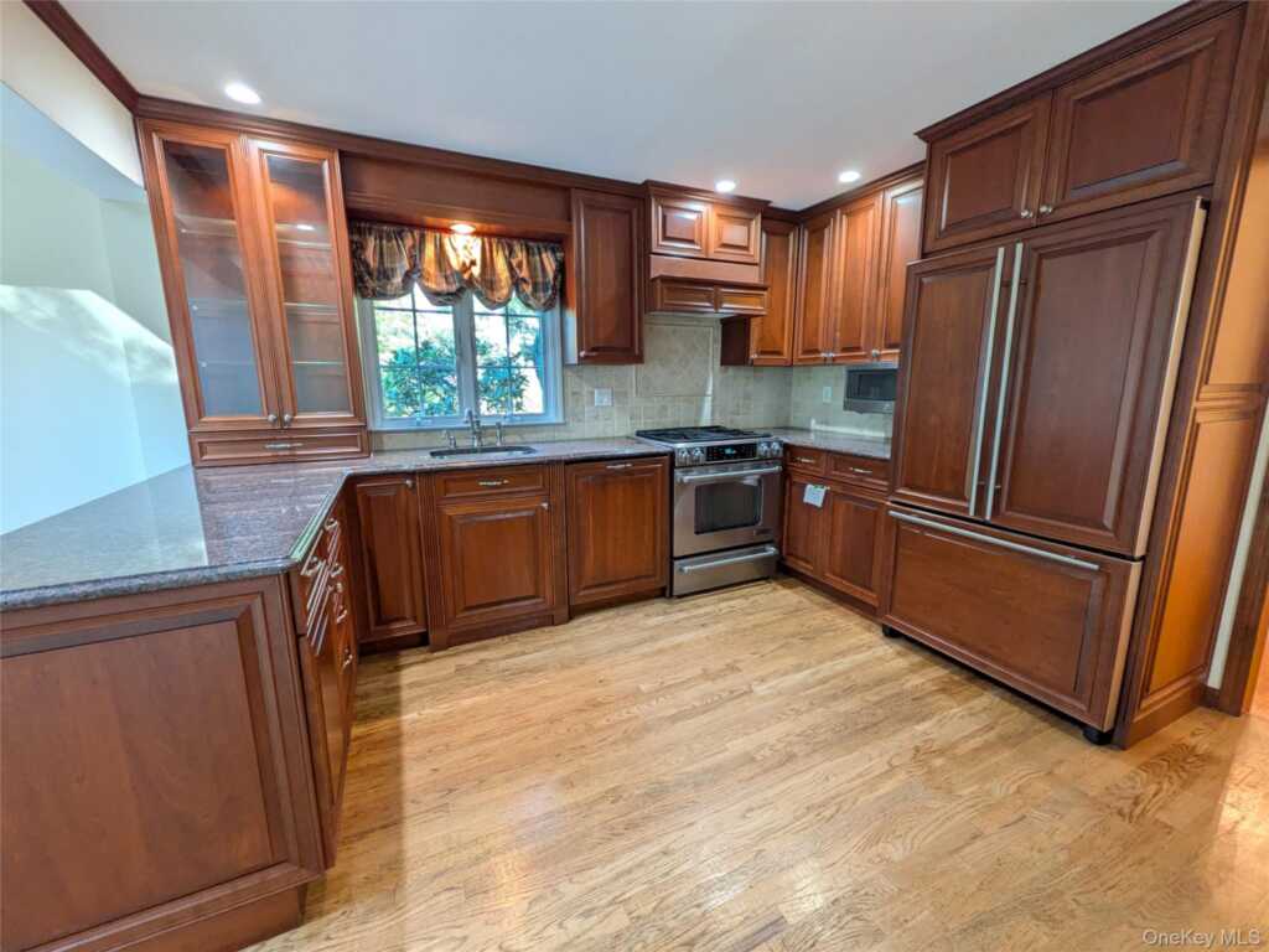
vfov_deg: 85.7
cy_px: 476
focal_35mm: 14
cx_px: 634
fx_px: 513
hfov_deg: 102.1
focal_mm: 1.83
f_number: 2.2
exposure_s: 1/33.3
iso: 193
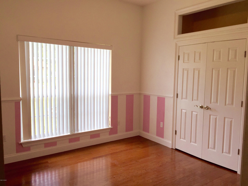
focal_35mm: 29
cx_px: 124
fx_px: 208
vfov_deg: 48.2
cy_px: 93
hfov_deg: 61.7
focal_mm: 4.15
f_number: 2.2
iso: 32
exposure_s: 1/249
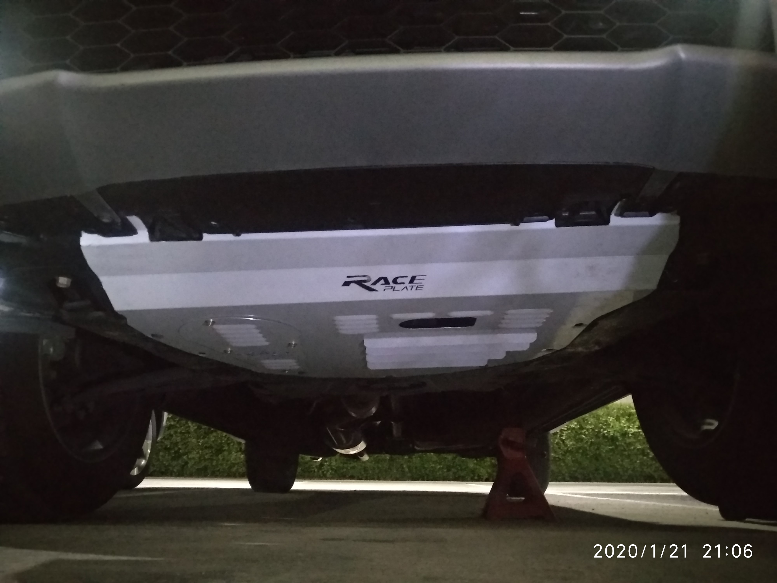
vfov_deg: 61.1
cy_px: 292
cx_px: 388
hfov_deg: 76.4
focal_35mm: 22
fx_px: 494
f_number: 2.2
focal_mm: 3.81
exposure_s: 1/17
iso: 6400
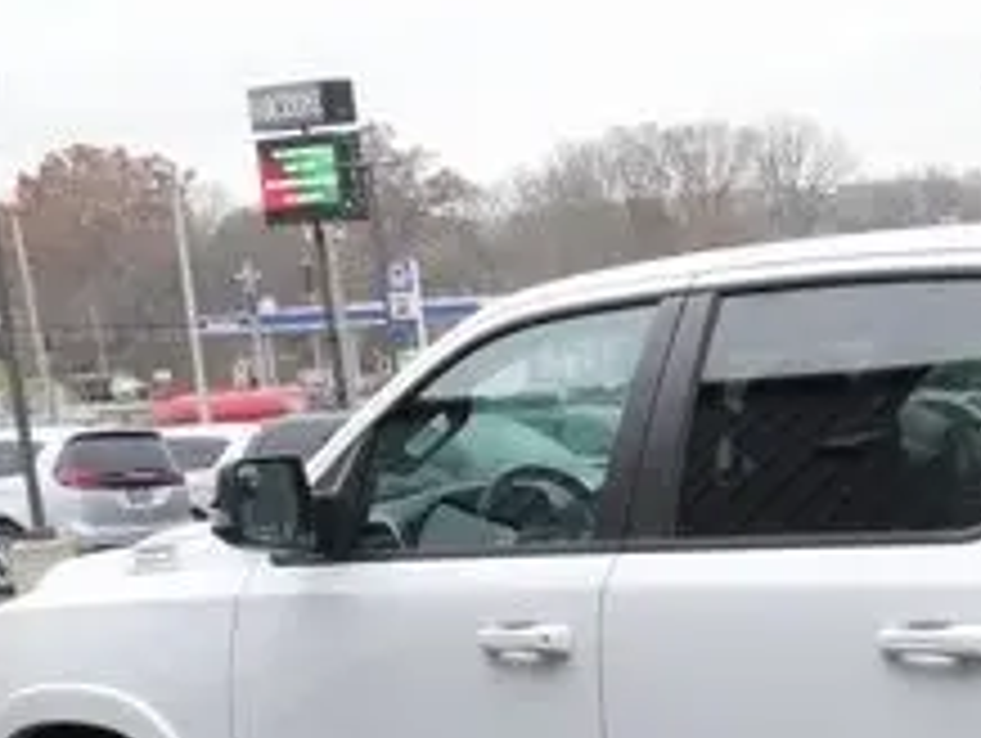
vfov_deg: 15.5
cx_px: 1269
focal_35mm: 94
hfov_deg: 19.3
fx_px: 2667
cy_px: 740
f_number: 16
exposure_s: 1/30
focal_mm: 16
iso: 400
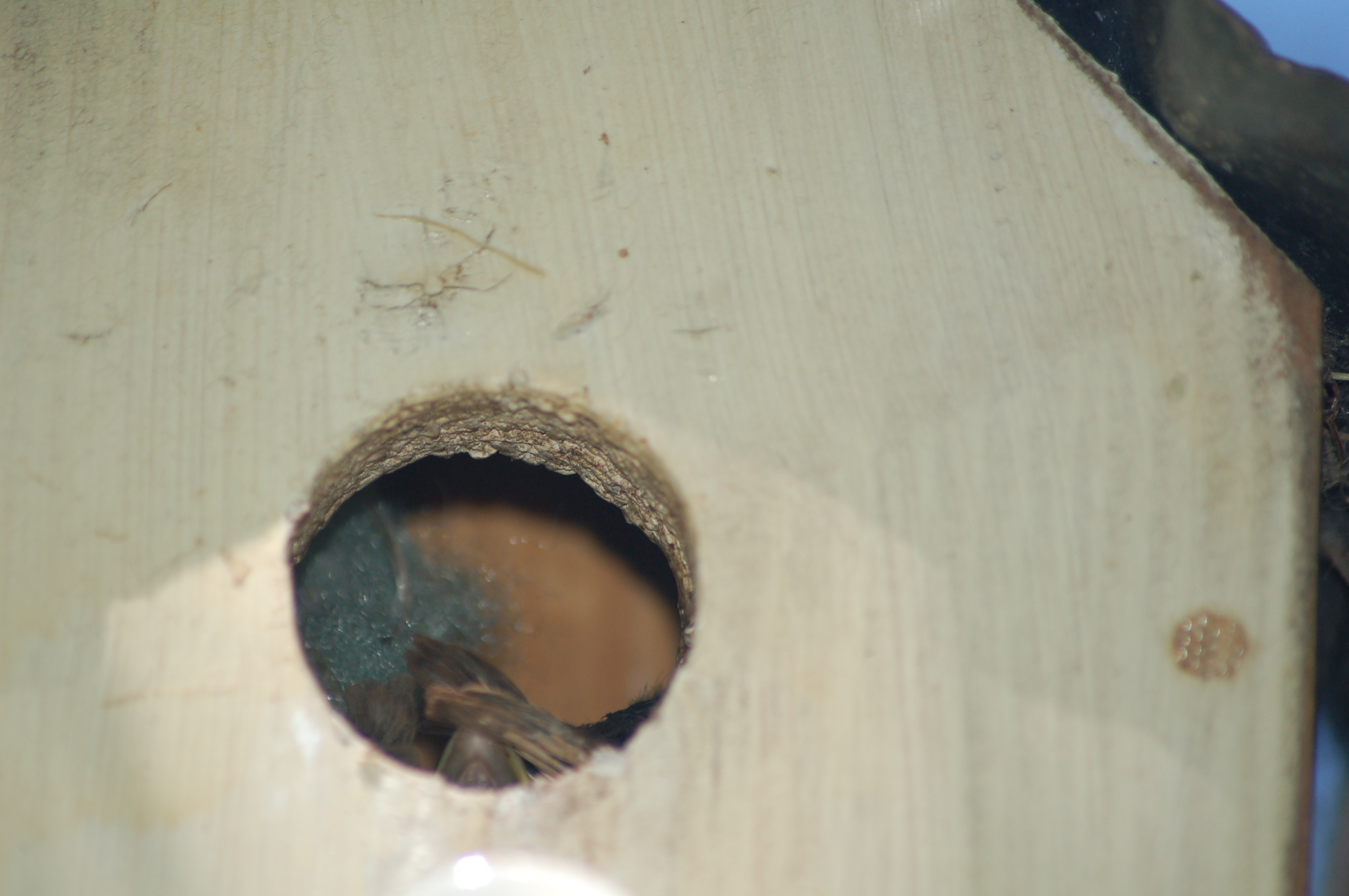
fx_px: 11232
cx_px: 674
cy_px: 448
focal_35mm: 300
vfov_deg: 4.6
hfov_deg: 6.9
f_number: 5.6
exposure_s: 1/500
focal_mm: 200
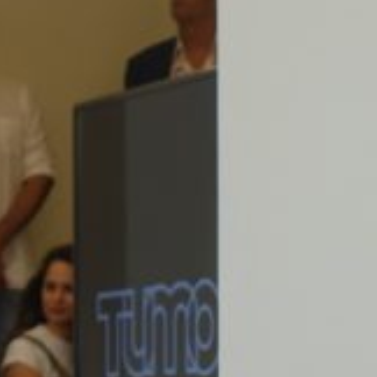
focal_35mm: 287
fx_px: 3536
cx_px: 531
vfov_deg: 6.1
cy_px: 344
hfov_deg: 6.0
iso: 100
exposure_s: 1/80
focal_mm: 28.02
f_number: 2.8
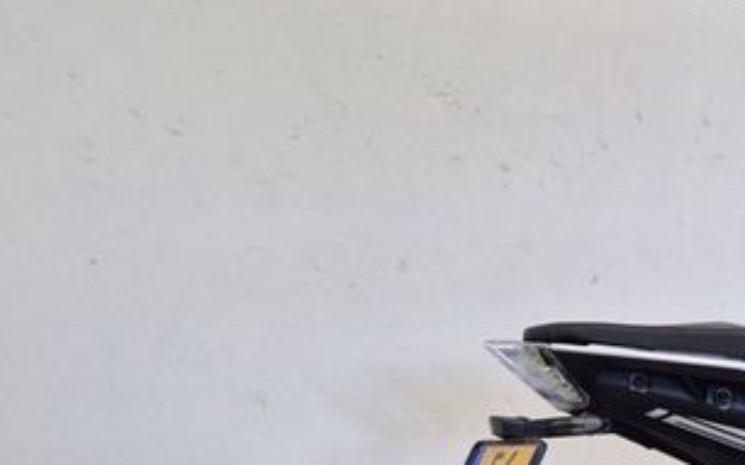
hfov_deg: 36.3
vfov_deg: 23.6
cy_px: 519
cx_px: 713
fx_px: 1035
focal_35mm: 51
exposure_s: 1/100
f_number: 1.8
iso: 250
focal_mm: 5.4
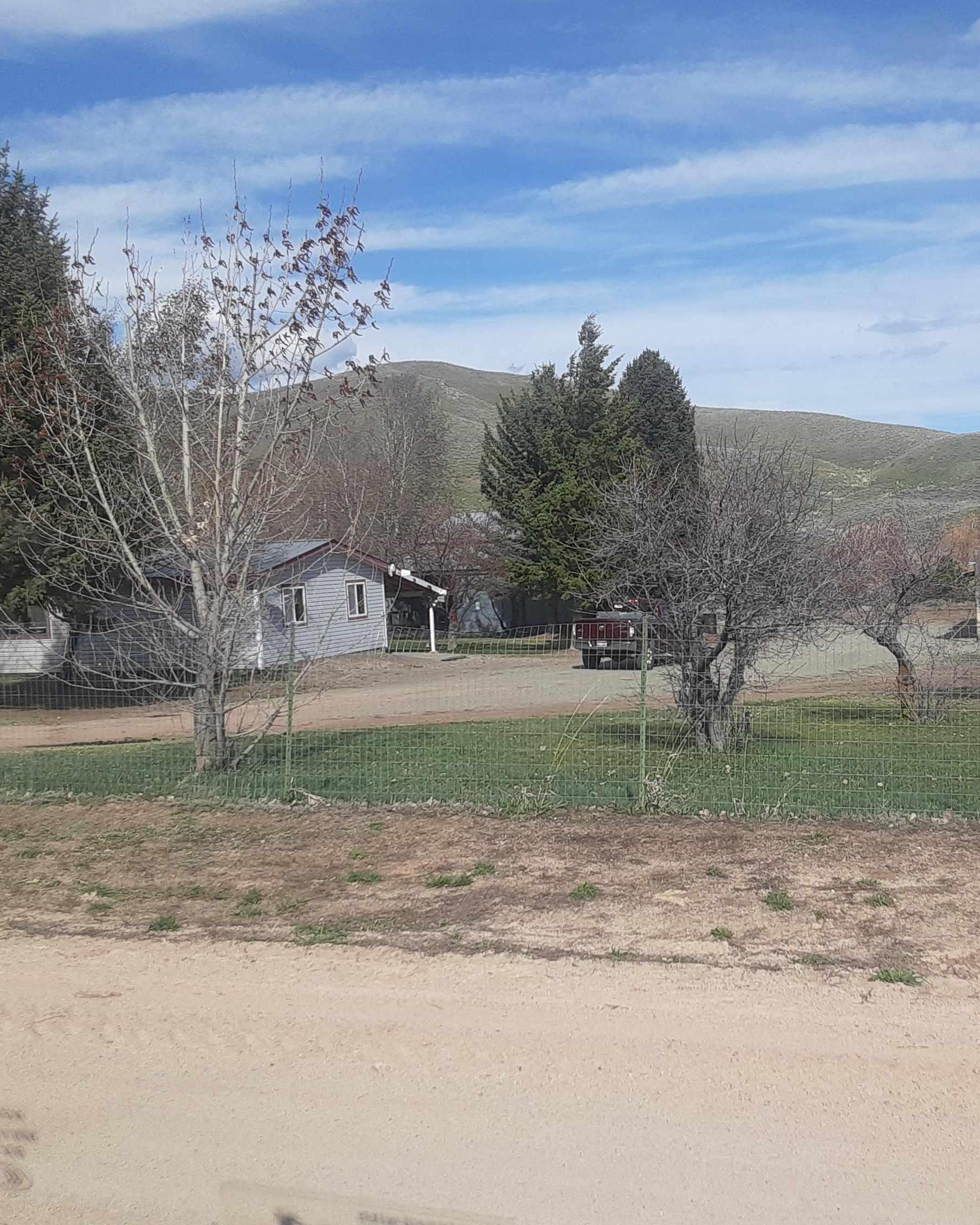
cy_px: 618
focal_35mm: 36
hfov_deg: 40.7
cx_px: 648
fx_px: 1305
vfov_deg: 50.3
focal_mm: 2.91
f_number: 1.9
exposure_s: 1/1709
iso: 40
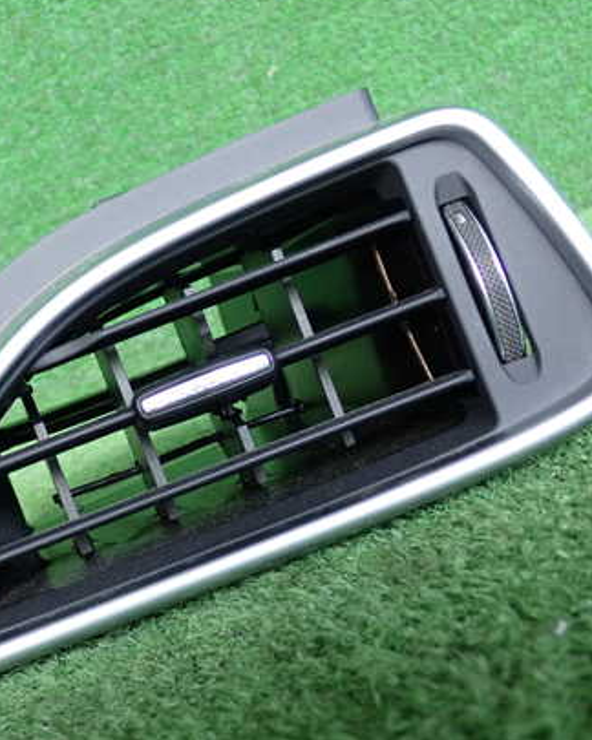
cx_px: 121
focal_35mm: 55
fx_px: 1205
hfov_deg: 27.1
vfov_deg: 34.1
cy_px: 398
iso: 250
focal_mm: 6.83
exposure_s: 1/125
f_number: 2.7
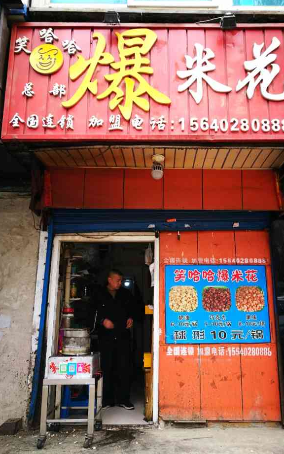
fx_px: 359
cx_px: 160
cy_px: 227
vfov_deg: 64.6
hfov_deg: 43.1
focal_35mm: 29
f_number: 2.2
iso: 50
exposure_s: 1/50
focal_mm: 4.5
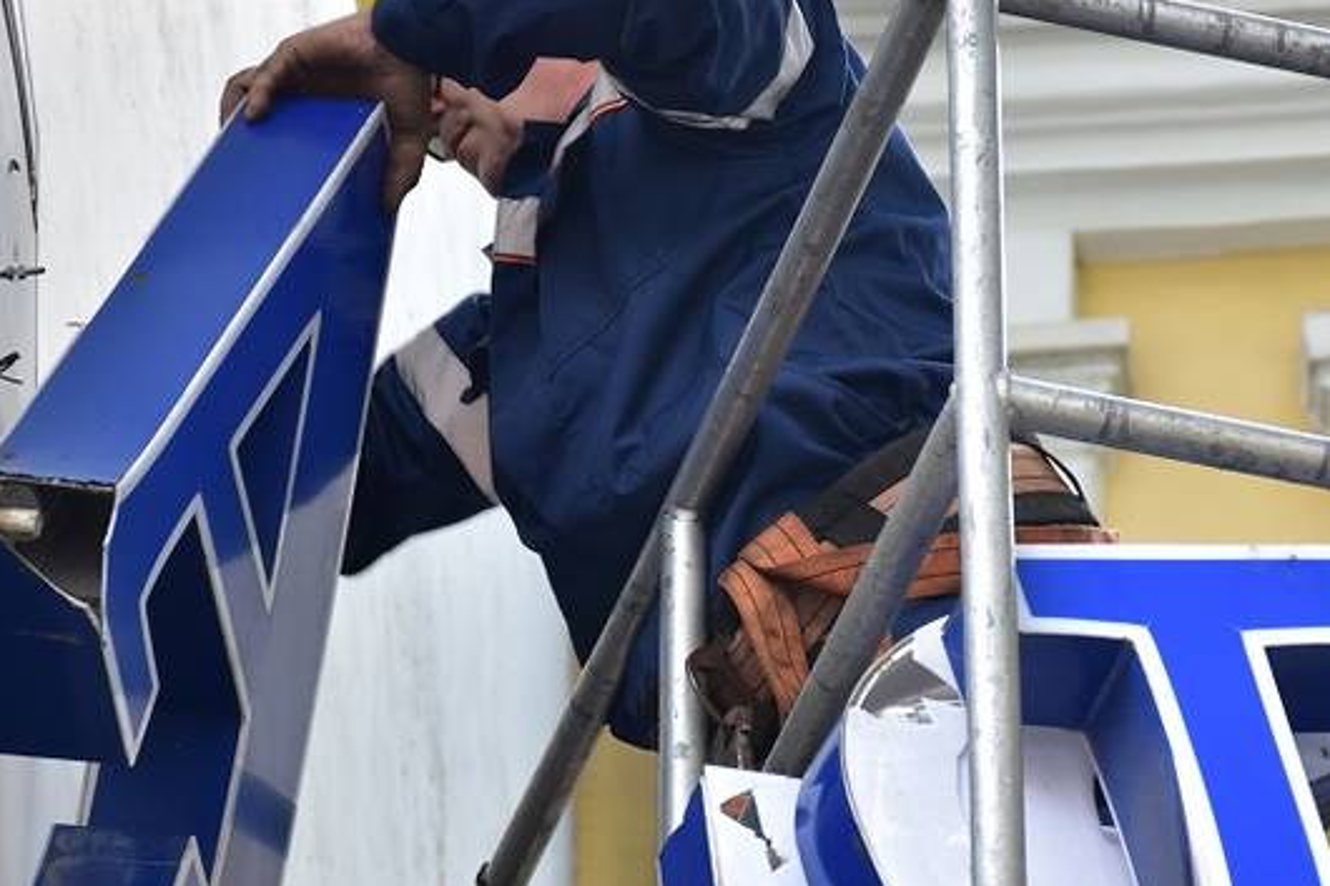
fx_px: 7638
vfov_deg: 6.6
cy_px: 430
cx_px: 632
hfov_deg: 10.0
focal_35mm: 207
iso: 400
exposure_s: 1/100
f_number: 5.3
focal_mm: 85
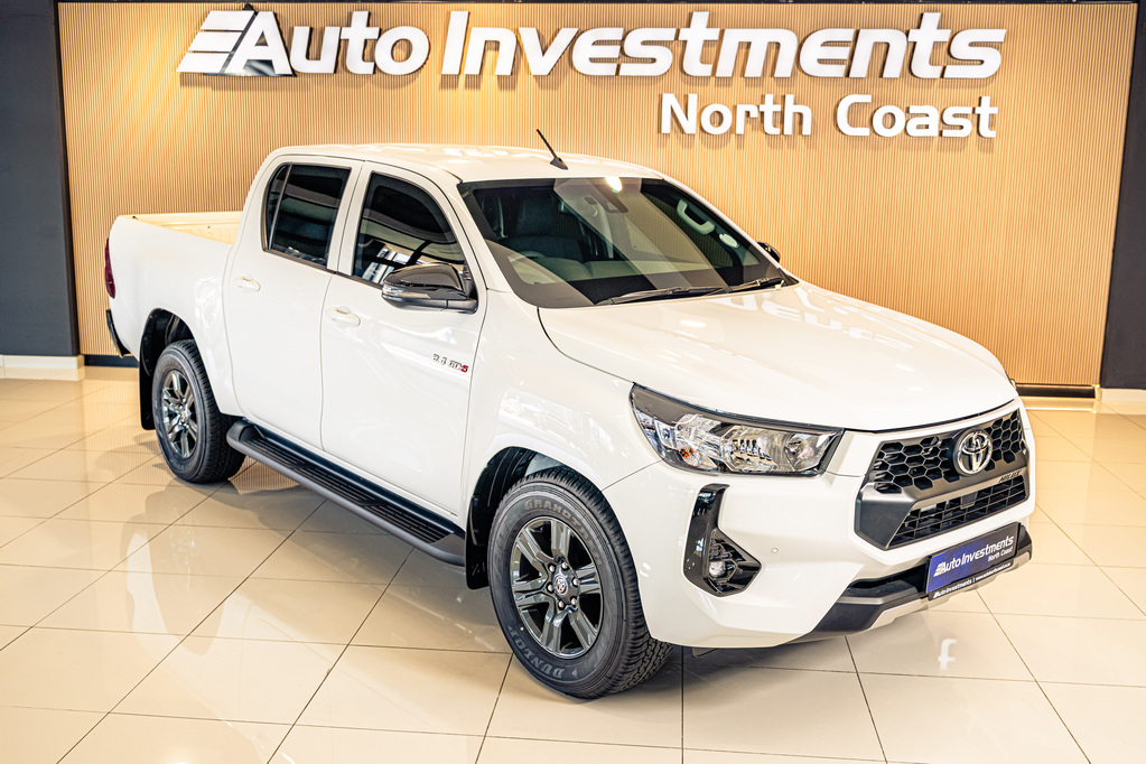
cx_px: 573
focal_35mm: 36
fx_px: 1146
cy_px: 382
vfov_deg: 36.9
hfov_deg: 53.1
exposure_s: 1/125
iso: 400
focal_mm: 36
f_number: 4
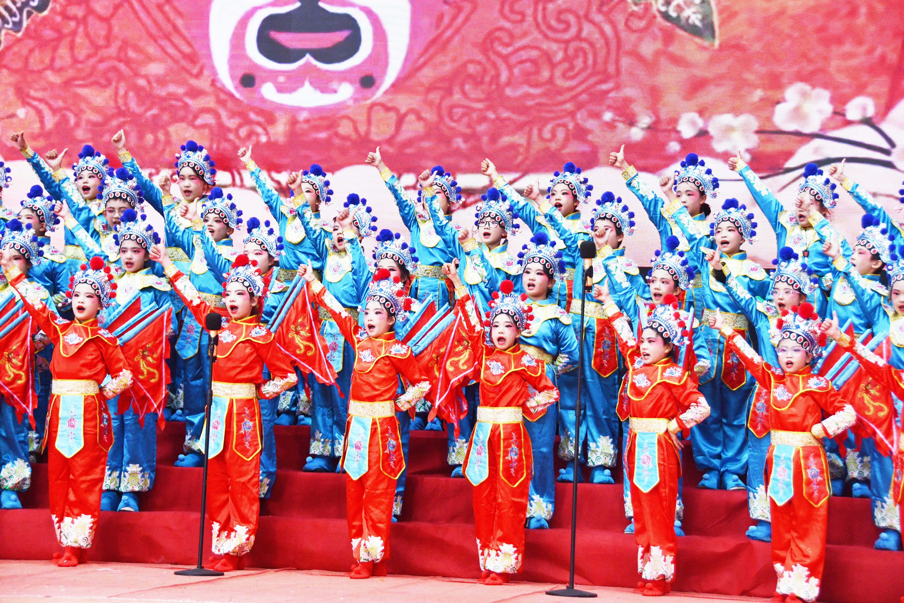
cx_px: 452
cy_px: 302
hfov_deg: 24.2
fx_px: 2109
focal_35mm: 84
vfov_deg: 16.3
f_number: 4.8
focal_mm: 56
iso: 1400
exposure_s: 1/125
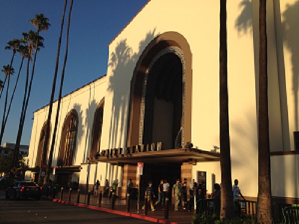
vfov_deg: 40.7
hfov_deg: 52.6
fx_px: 302
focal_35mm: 35
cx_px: 150
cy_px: 112
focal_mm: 4.28
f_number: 2.4
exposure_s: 1/1493
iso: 50
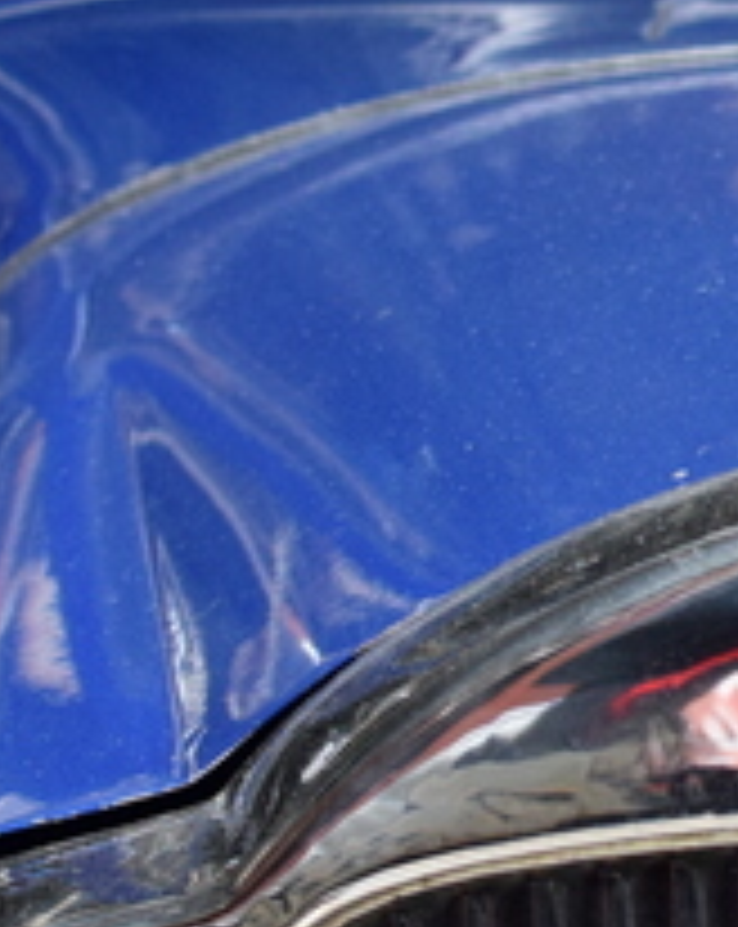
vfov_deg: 10.1
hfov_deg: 7.9
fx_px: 5253
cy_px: 261
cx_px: 1116
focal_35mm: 192
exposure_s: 1/60
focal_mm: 35
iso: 1600
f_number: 5
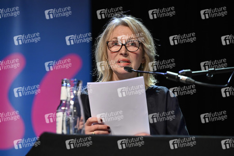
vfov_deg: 8.3
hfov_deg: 12.5
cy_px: 78
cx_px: 117
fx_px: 1072
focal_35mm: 165
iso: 1600
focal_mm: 165
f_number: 2.8
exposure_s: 1/320
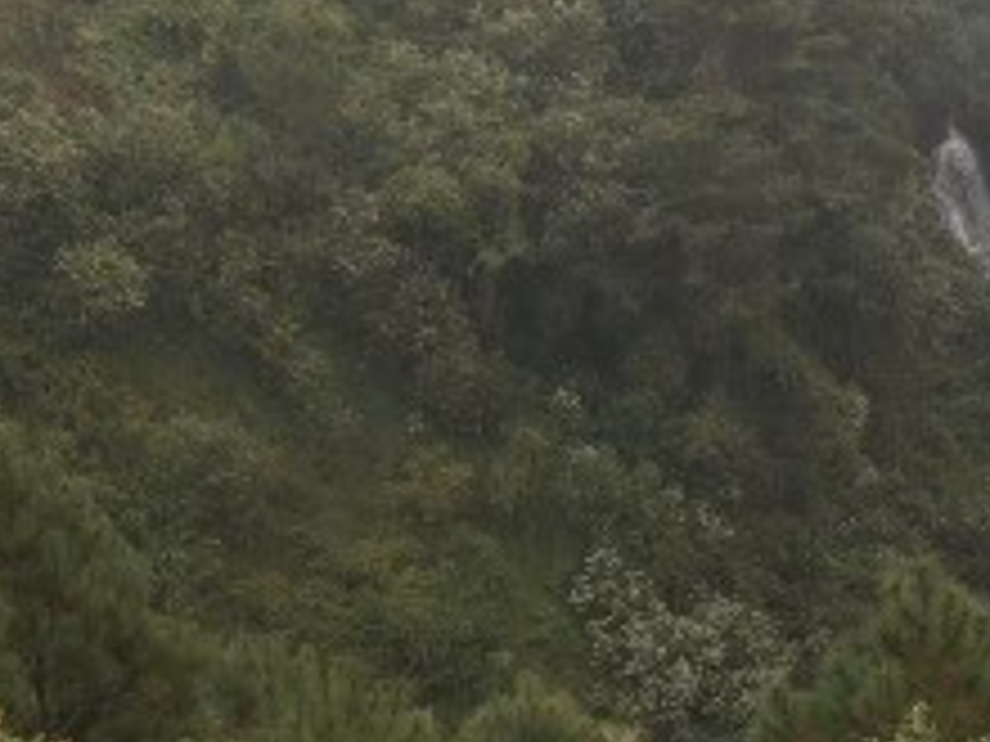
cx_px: 1120
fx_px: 3775
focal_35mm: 132
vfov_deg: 11.2
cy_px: 283
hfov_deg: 14.6
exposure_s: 1/160
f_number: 5.6
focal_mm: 28
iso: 200
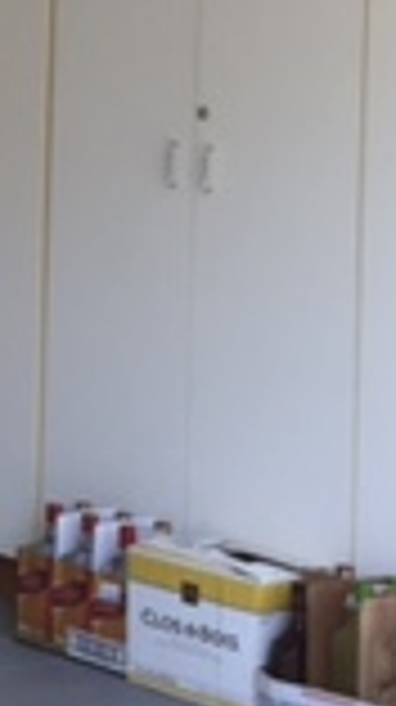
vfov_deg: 16.3
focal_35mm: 129
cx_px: -666
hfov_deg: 8.3
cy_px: -18
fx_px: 2415
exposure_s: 1/180
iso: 32
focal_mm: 4.15
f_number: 2.2
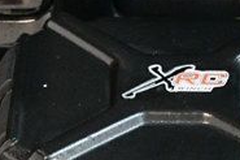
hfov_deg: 10.3
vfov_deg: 6.7
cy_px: 313
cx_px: 150
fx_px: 1325
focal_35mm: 199
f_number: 3.8
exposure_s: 1/80
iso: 3200
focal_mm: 24
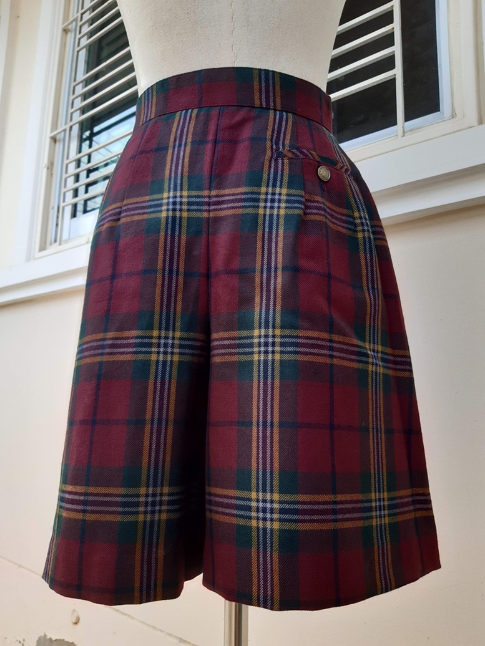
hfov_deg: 53.1
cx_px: 242
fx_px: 486
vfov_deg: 67.3
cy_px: 323
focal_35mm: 26
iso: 40
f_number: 1.7
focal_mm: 3.92
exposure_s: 1/210
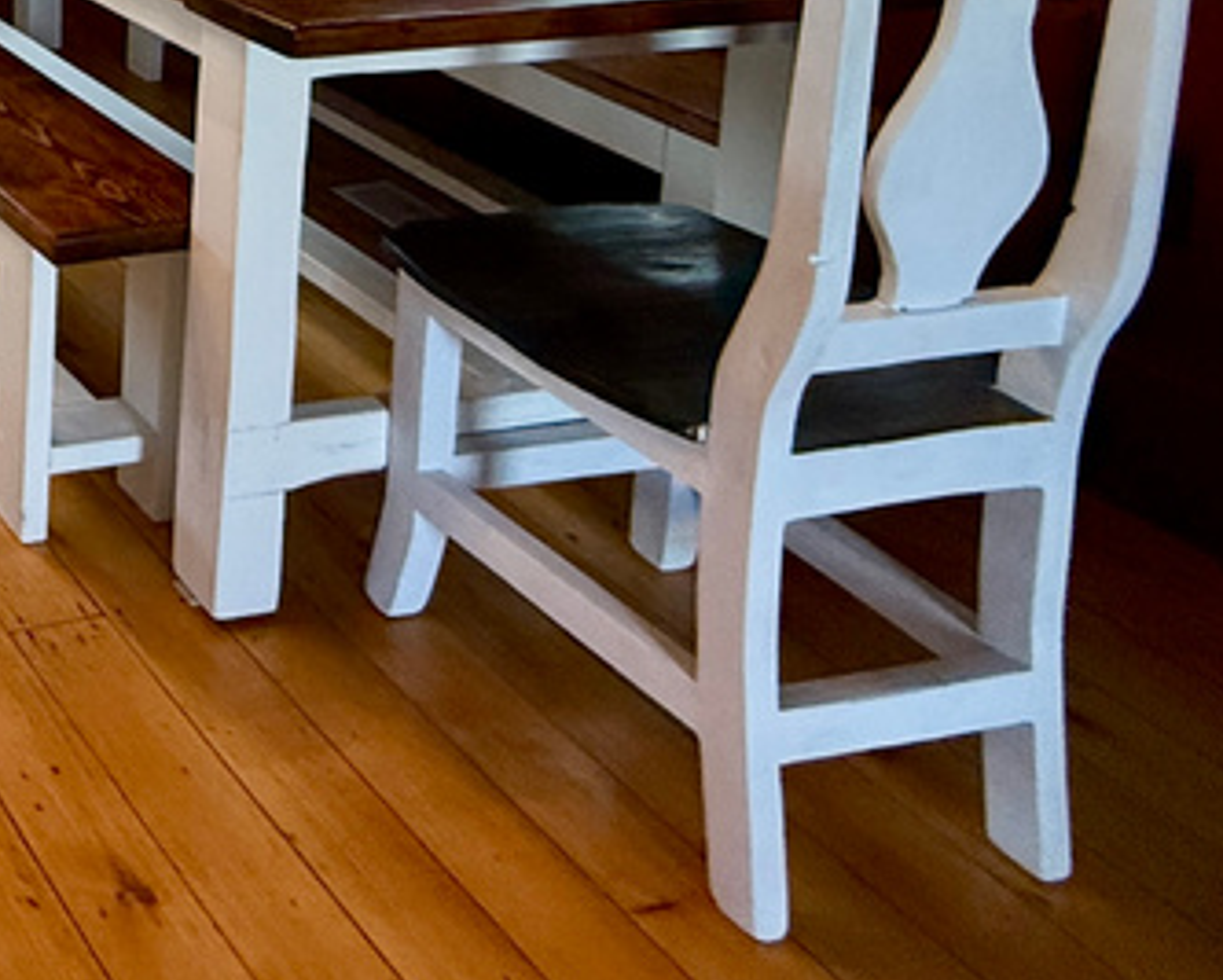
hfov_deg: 31.3
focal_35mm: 42
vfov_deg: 29.0
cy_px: -297
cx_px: -448
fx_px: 1522
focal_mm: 2.22
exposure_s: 1/120
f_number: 2.2
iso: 400
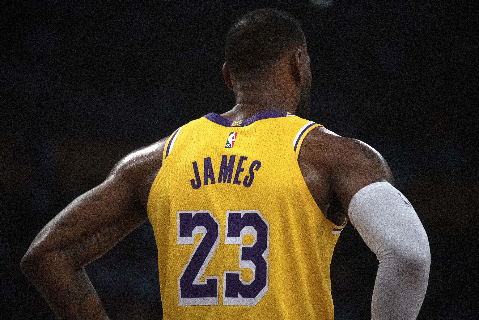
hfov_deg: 6.9
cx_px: 240
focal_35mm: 300
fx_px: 3991
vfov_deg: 4.6
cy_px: 160
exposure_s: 1/1600
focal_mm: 300
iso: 5000
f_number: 4
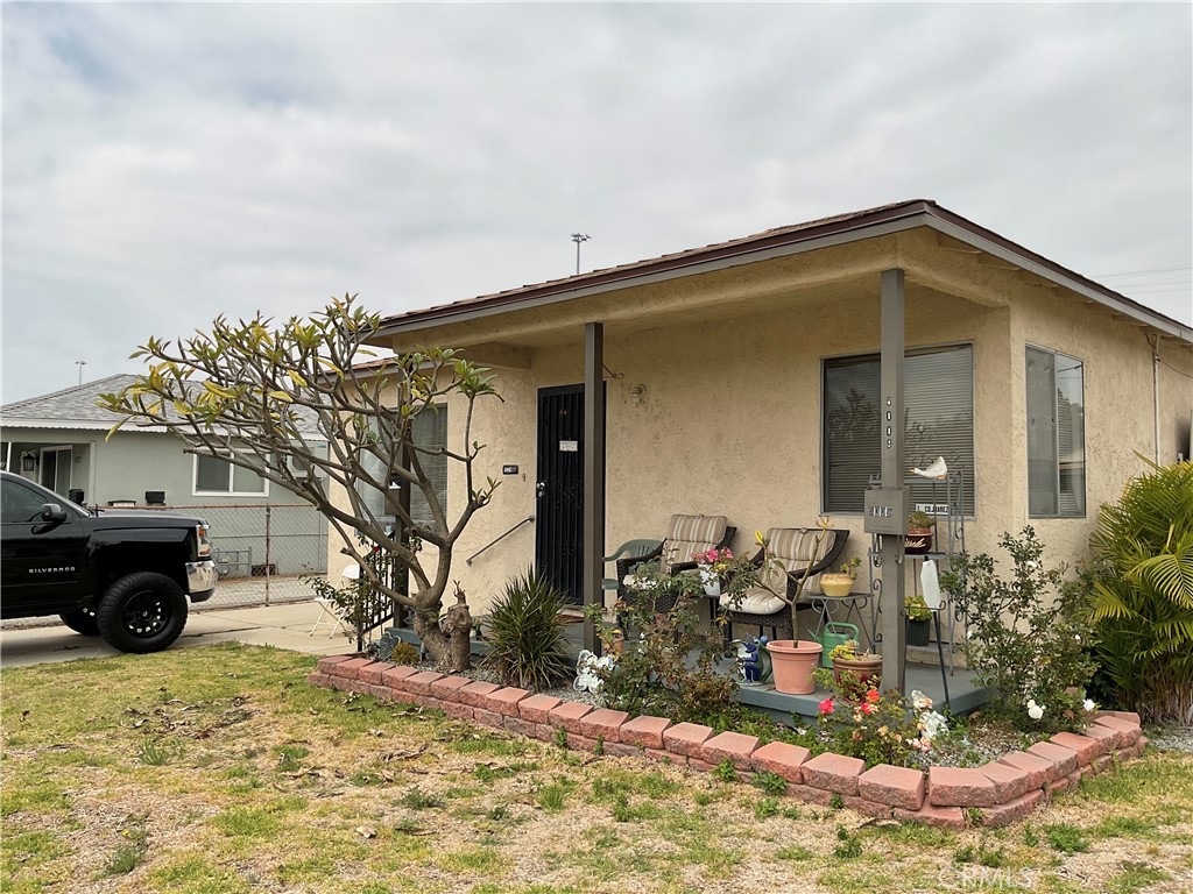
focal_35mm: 29
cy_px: 447
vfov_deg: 48.2
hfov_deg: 61.7
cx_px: 596
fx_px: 999
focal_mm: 3
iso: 16
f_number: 1.8
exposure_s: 1/2427
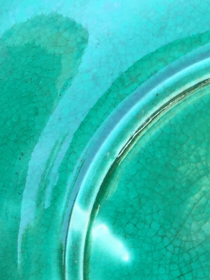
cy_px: 329
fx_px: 906
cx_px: 276
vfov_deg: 16.9
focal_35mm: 112
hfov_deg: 12.8
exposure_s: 1/172
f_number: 2.2
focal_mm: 4.15
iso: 32
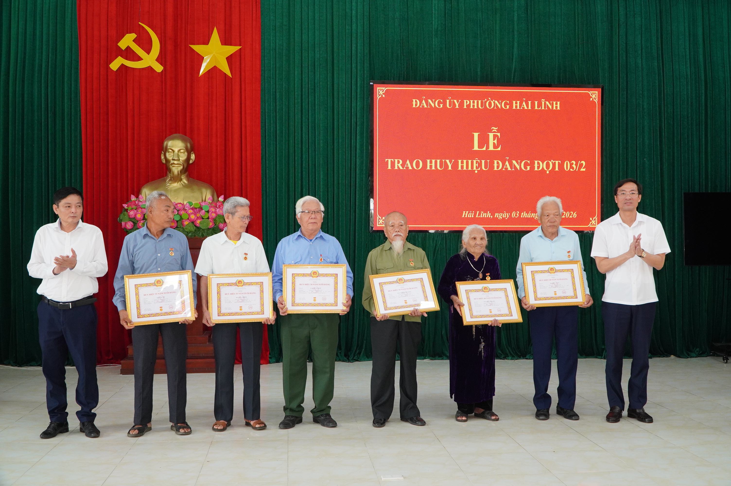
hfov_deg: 53.2
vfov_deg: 36.8
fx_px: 730
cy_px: 243
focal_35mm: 36
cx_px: 366
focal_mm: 24
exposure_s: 1/60
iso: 1250
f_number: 7.1
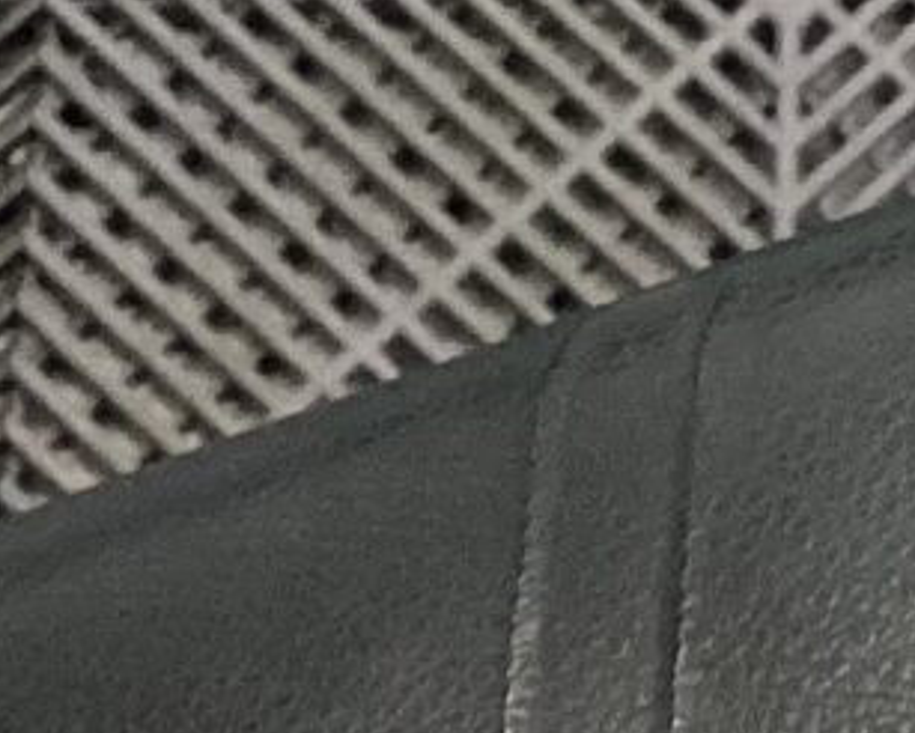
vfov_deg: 7.9
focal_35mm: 189
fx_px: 5121
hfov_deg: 9.5
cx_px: 1884
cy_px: 1400
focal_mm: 3.3
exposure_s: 1/60
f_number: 2.4
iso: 125
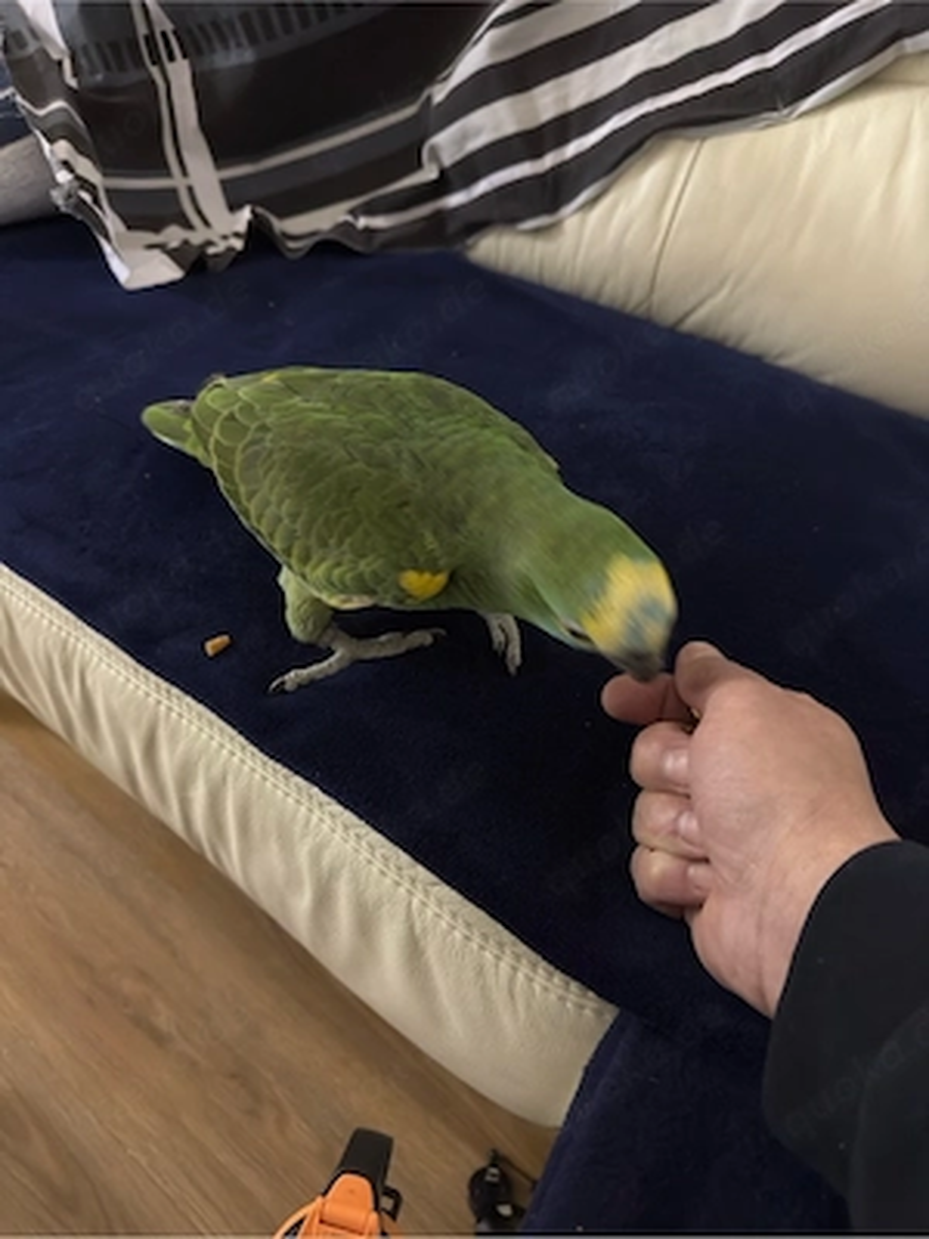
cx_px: 464
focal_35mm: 24
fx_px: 859
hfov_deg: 56.8
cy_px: 620
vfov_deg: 71.6
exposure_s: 1/17
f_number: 1.78
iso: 640
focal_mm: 6.76
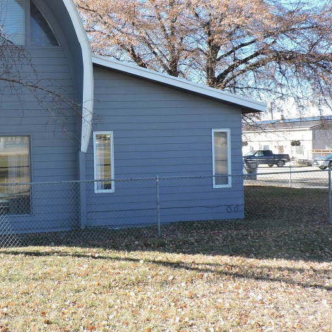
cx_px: 13
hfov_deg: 36.6
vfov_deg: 40.0
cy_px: 144
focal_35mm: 42
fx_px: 456
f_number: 3
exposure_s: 1/320
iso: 100
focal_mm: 4.3
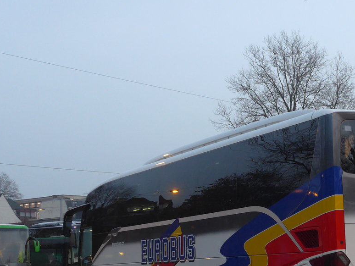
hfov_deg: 25.3
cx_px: 269
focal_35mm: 76
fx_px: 779
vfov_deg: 19.3
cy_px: 187
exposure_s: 1/40
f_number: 3.2
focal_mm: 10.1
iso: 400
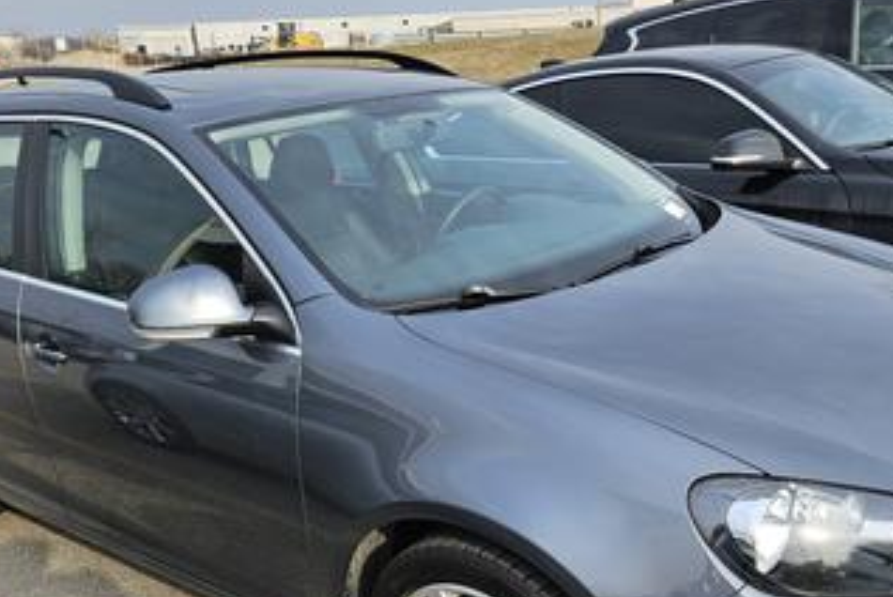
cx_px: 451
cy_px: 448
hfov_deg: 50.7
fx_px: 943
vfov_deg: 34.4
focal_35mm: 38
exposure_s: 1/535
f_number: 1.8
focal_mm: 5.4
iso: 25
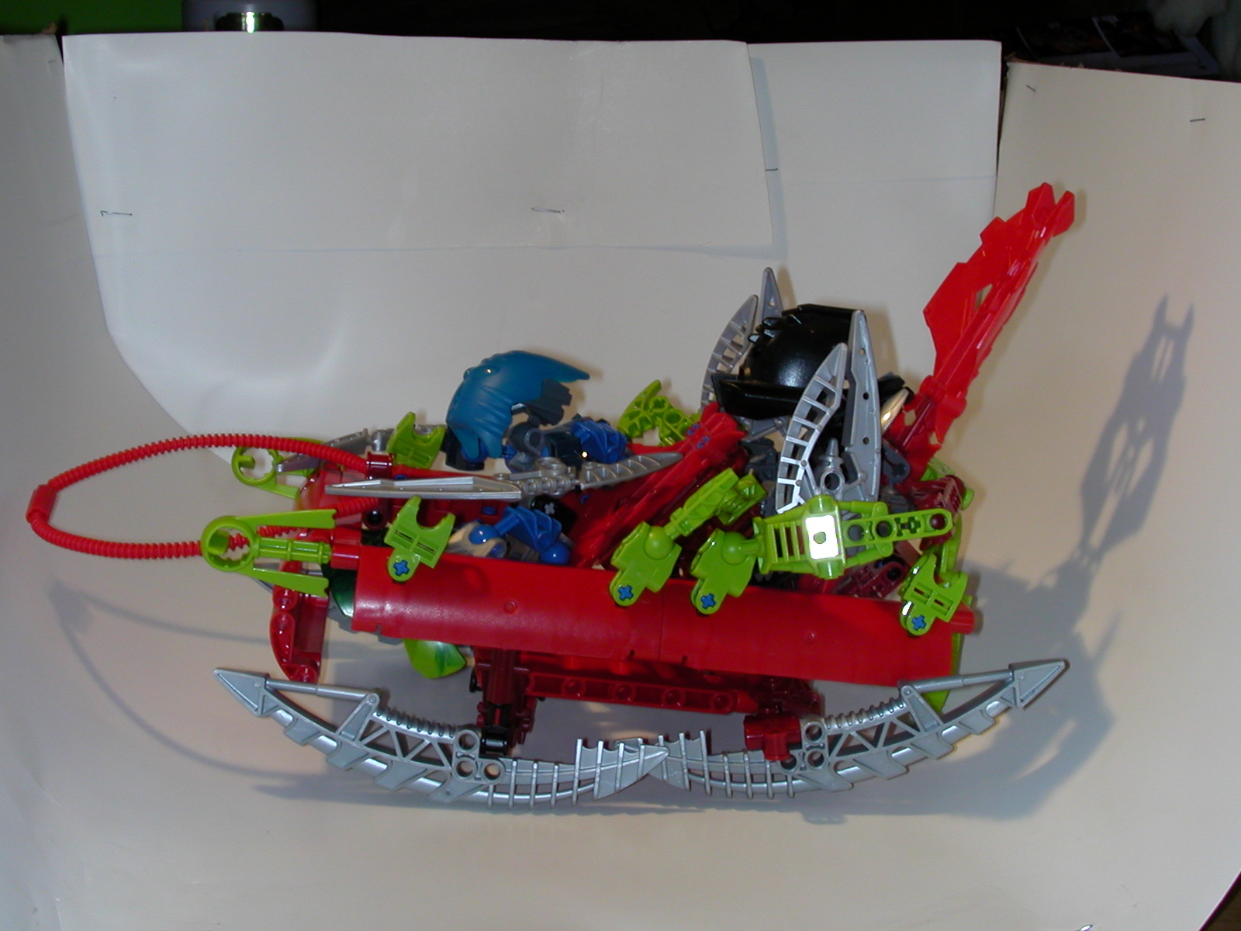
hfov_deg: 38.9
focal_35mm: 49
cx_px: 620
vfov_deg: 29.7
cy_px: 466
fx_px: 1757
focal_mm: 7.5
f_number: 5.2
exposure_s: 1/30
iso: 100
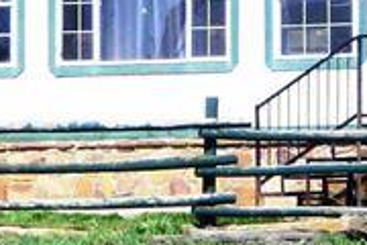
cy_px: 129
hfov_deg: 3.1
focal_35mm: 676
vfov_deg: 2.0
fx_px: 6891
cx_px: 86
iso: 50
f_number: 5.9
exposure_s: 1/250
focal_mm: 18.9
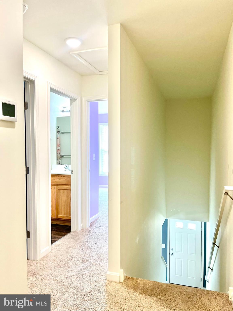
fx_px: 233
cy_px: 156
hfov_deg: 53.1
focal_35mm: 26
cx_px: 116
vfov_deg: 67.3
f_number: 1.6
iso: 100
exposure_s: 1/120
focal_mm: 5.1
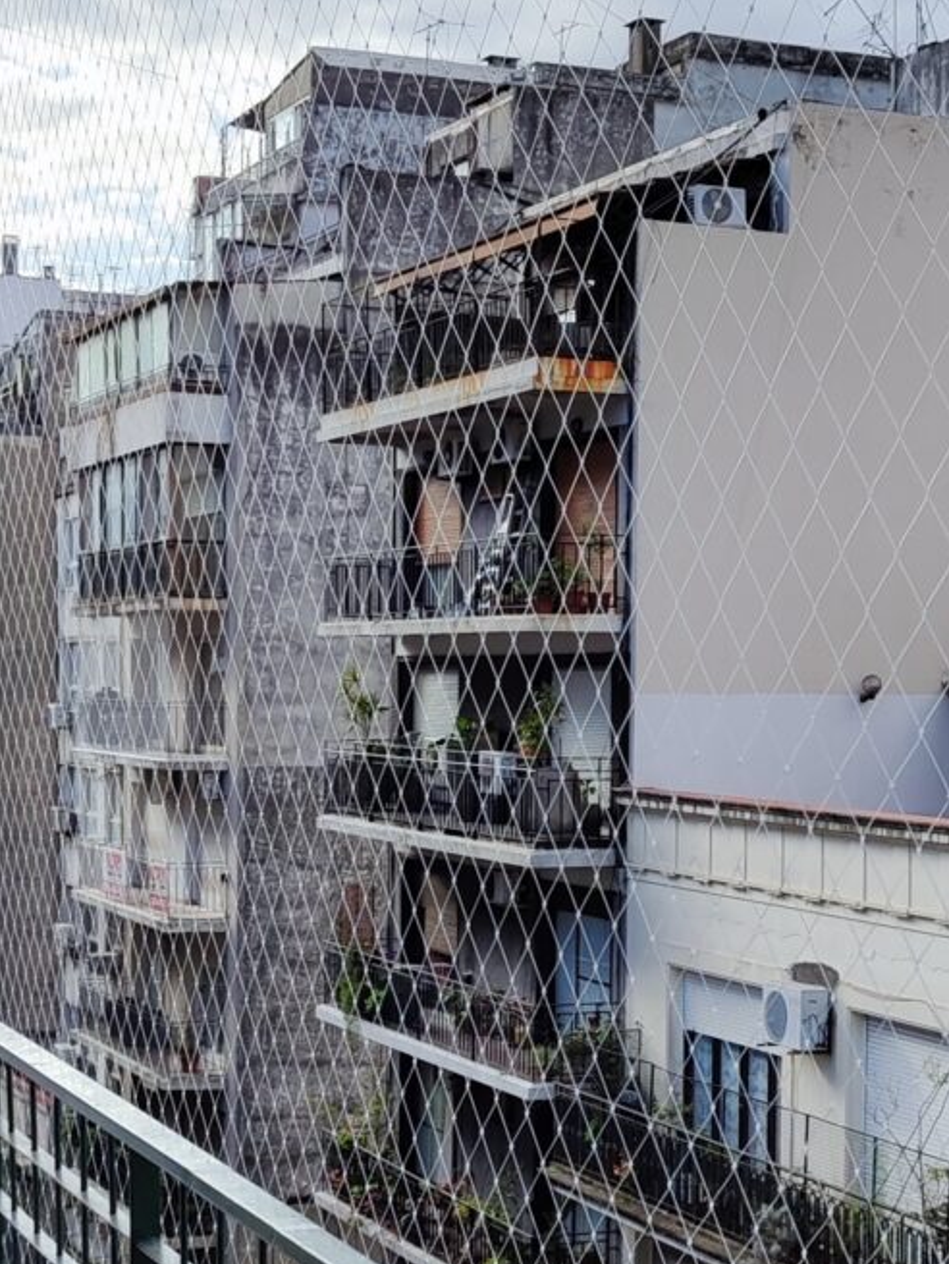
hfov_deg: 19.6
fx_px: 2739
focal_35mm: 75
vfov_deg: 25.8
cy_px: 857
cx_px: 644
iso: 50
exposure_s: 1/2481
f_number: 1.88
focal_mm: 5.59
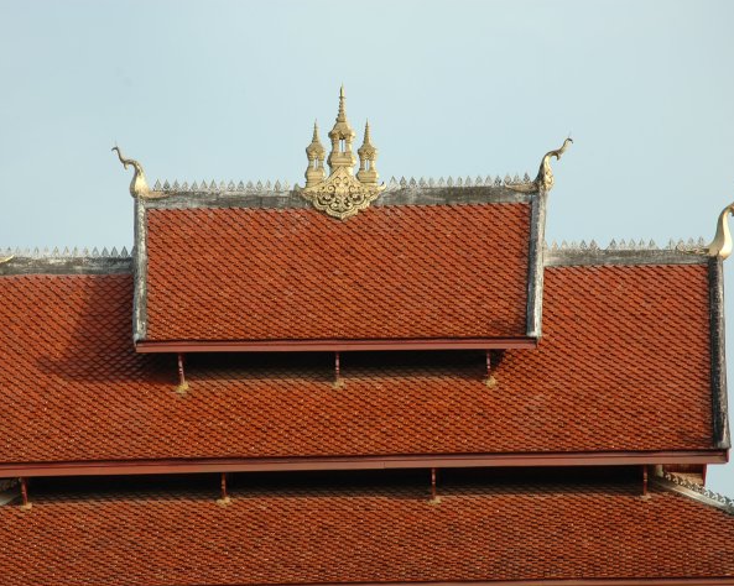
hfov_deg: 18.1
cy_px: 294
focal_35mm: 106
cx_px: 337
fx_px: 2302
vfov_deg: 14.5
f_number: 8
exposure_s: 1/250
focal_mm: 62
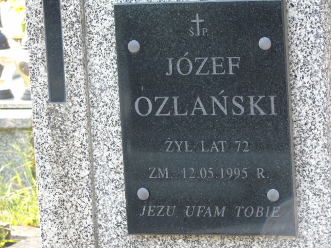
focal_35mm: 212
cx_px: 166
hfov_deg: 9.3
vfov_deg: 7.0
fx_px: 2027
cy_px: 124
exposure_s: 1/125
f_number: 4.7
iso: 320
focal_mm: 38
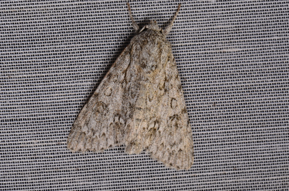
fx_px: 1021
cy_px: 96
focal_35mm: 128
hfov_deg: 16.1
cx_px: 144
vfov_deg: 10.7
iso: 100
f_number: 22
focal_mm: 85
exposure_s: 1/60
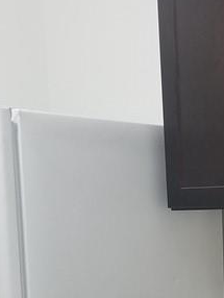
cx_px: 240
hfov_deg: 15.5
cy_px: 340
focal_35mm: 93
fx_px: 801
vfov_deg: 20.0
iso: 200
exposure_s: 1/29
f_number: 1.7
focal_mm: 4.25
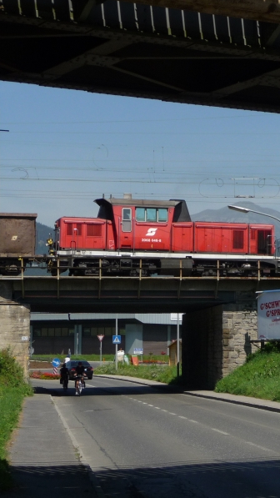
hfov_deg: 11.2
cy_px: 249
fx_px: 1425
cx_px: 228
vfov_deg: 19.8
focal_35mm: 108
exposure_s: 1/1000
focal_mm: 11.3
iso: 100
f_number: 4.5
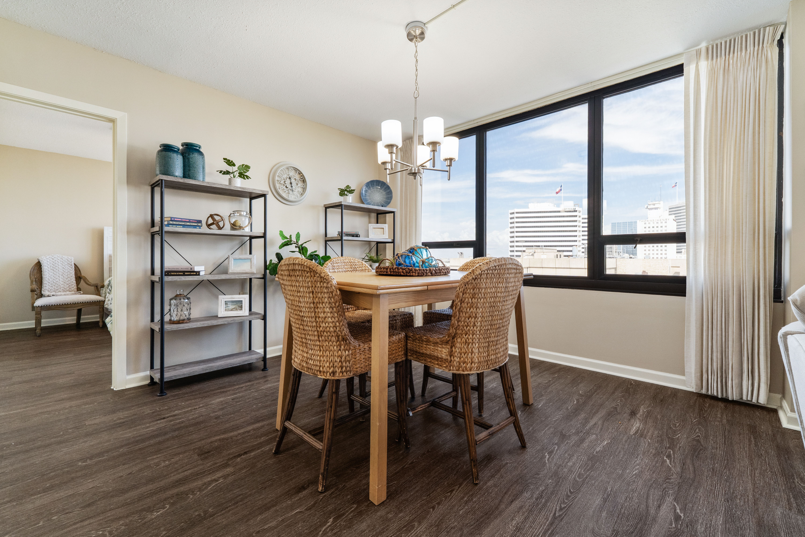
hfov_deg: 100.4
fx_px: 335
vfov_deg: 77.3
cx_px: 402
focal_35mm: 15
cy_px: 268
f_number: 9
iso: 400
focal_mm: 10
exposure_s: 1/5
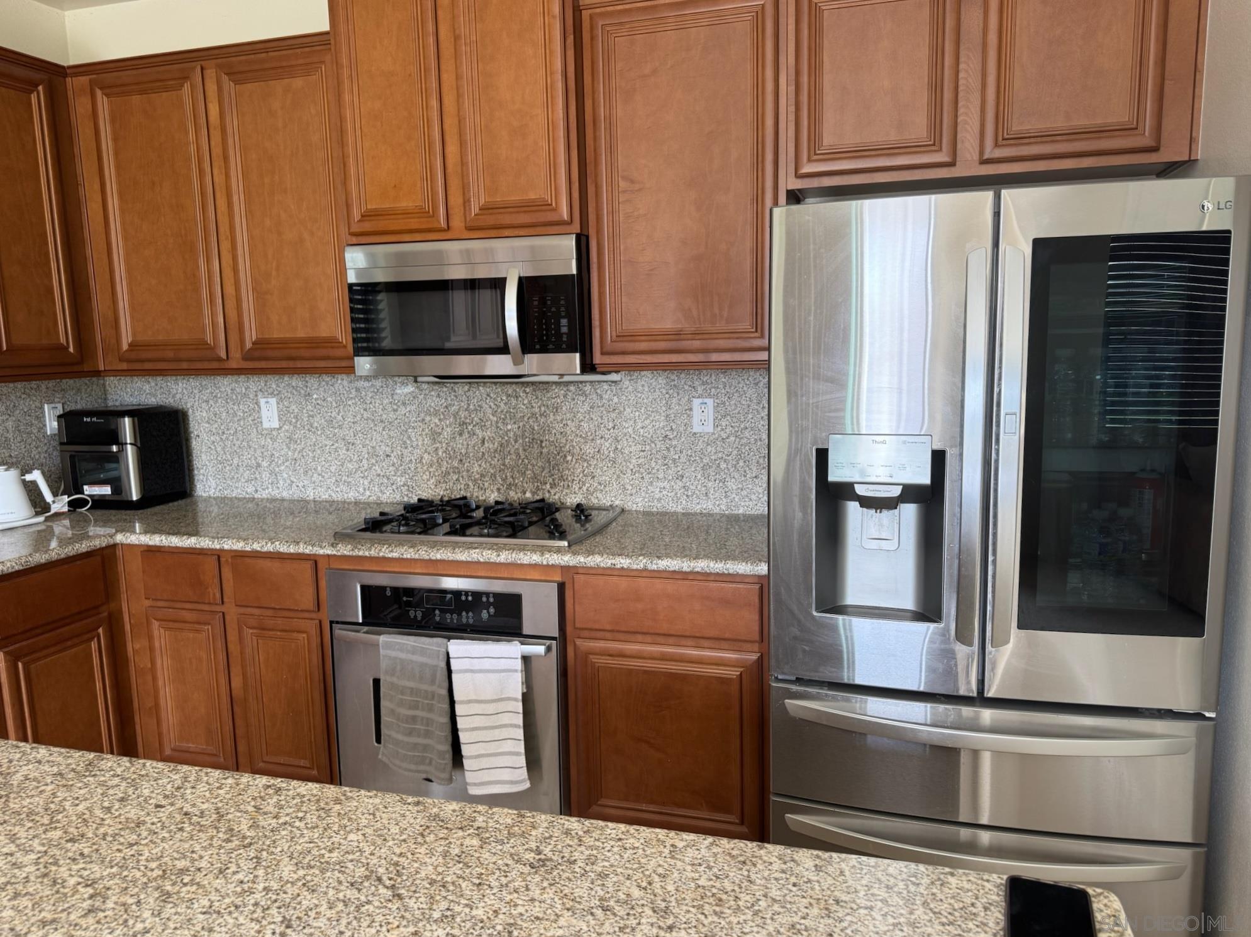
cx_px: 626
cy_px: 468
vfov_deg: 56.8
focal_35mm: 24
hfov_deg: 71.6
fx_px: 867
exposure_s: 1/122
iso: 125
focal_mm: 6.76
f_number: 1.78
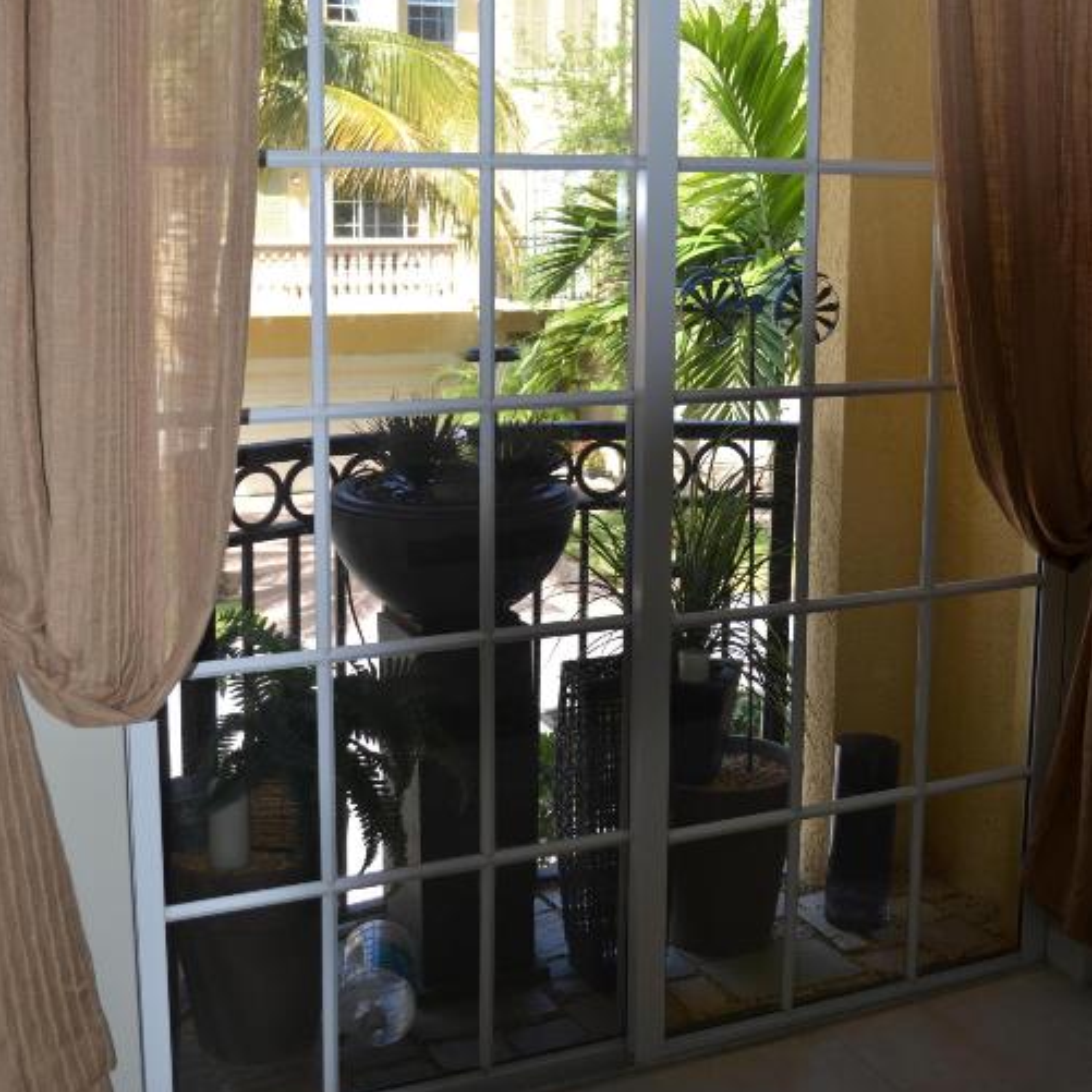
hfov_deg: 39.2
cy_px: 416
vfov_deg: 38.9
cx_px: 546
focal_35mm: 43
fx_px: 1535
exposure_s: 1/160
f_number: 4
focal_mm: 22
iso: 100
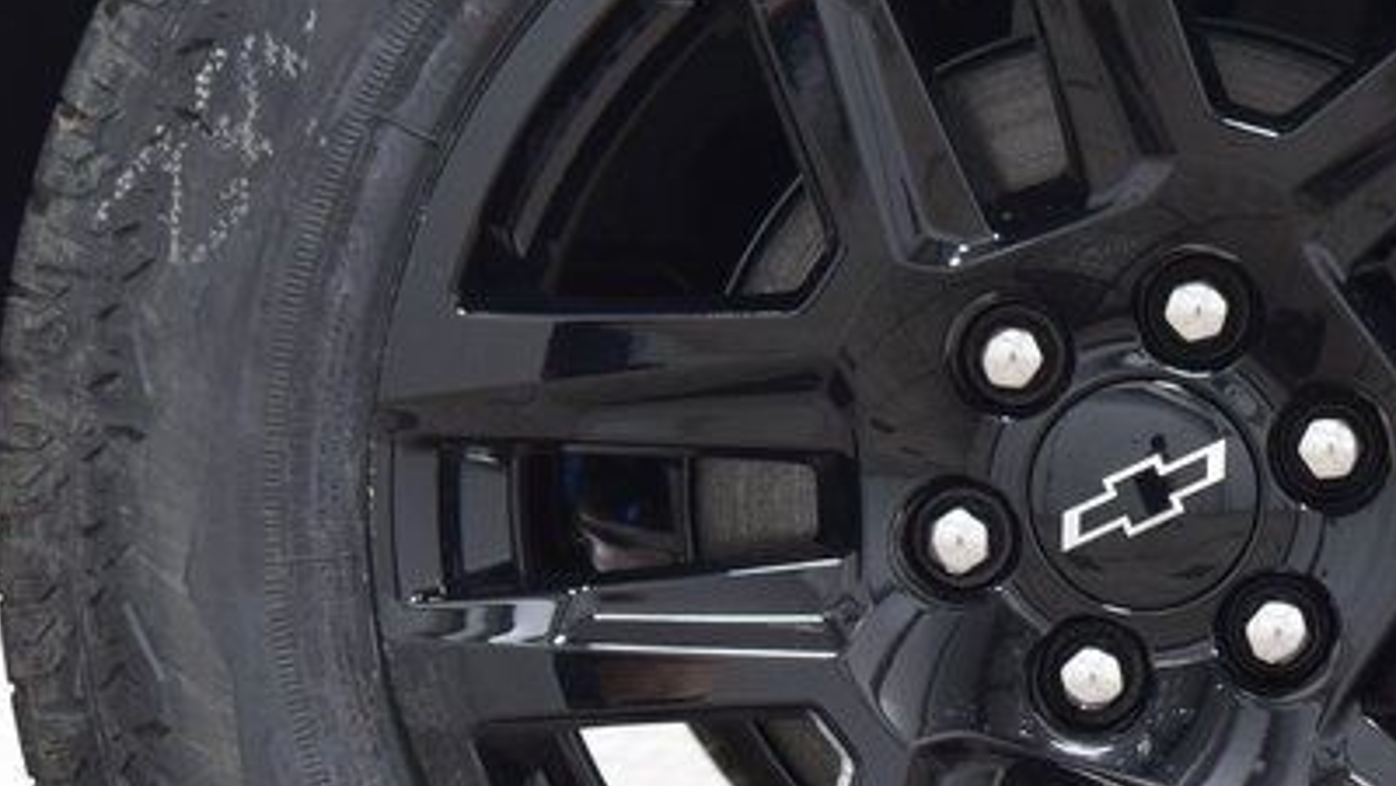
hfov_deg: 14.0
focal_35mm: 153
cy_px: 505
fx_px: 5664
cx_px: 1159
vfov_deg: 7.9
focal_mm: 38
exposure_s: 1/15
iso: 1250
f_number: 6.3
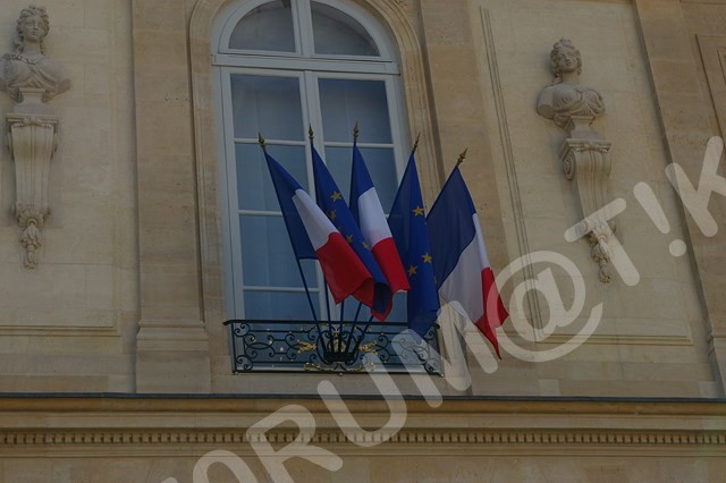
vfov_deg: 16.5
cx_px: 363
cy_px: 242
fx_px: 1663
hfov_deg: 24.6
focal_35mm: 82
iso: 200
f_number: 9.5
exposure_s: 1/250
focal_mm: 55
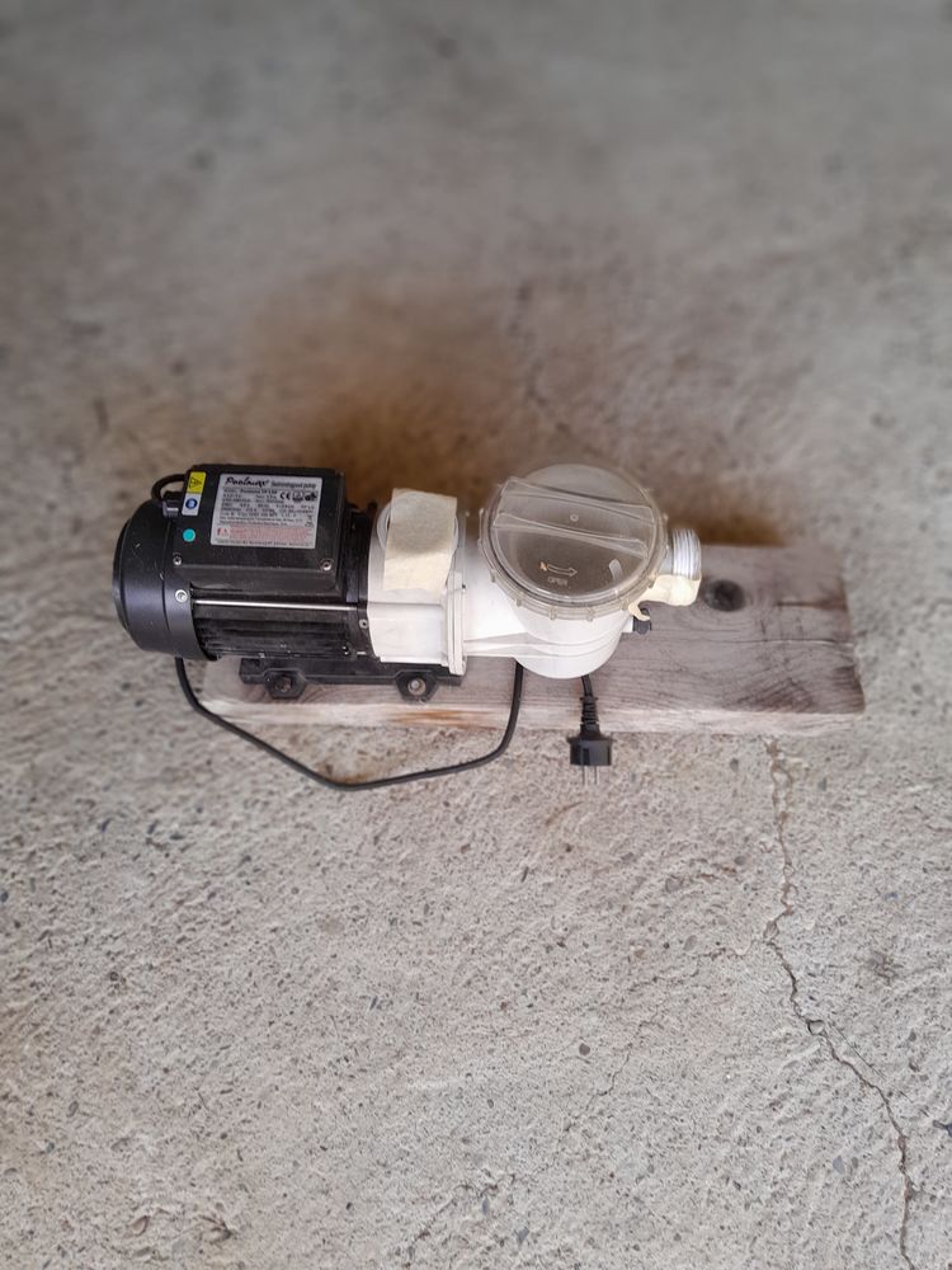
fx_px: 953
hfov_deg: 53.1
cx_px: 476
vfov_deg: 67.3
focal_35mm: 26
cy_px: 635
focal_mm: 3.98
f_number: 1.8
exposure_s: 1/100
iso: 40
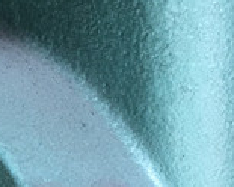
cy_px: 210
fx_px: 1011
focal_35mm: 146
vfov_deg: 10.4
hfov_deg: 12.4
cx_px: -143
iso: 25
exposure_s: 1/33
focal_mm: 4.15
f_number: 2.2
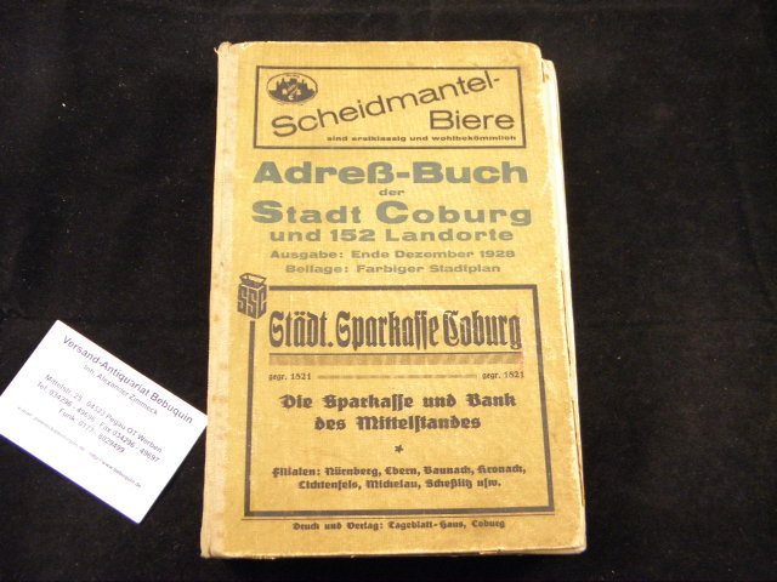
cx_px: 388
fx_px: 853
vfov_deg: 37.7
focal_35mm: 38
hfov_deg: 49.0
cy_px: 291
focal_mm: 6.8
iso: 400
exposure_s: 1/30
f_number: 3.7
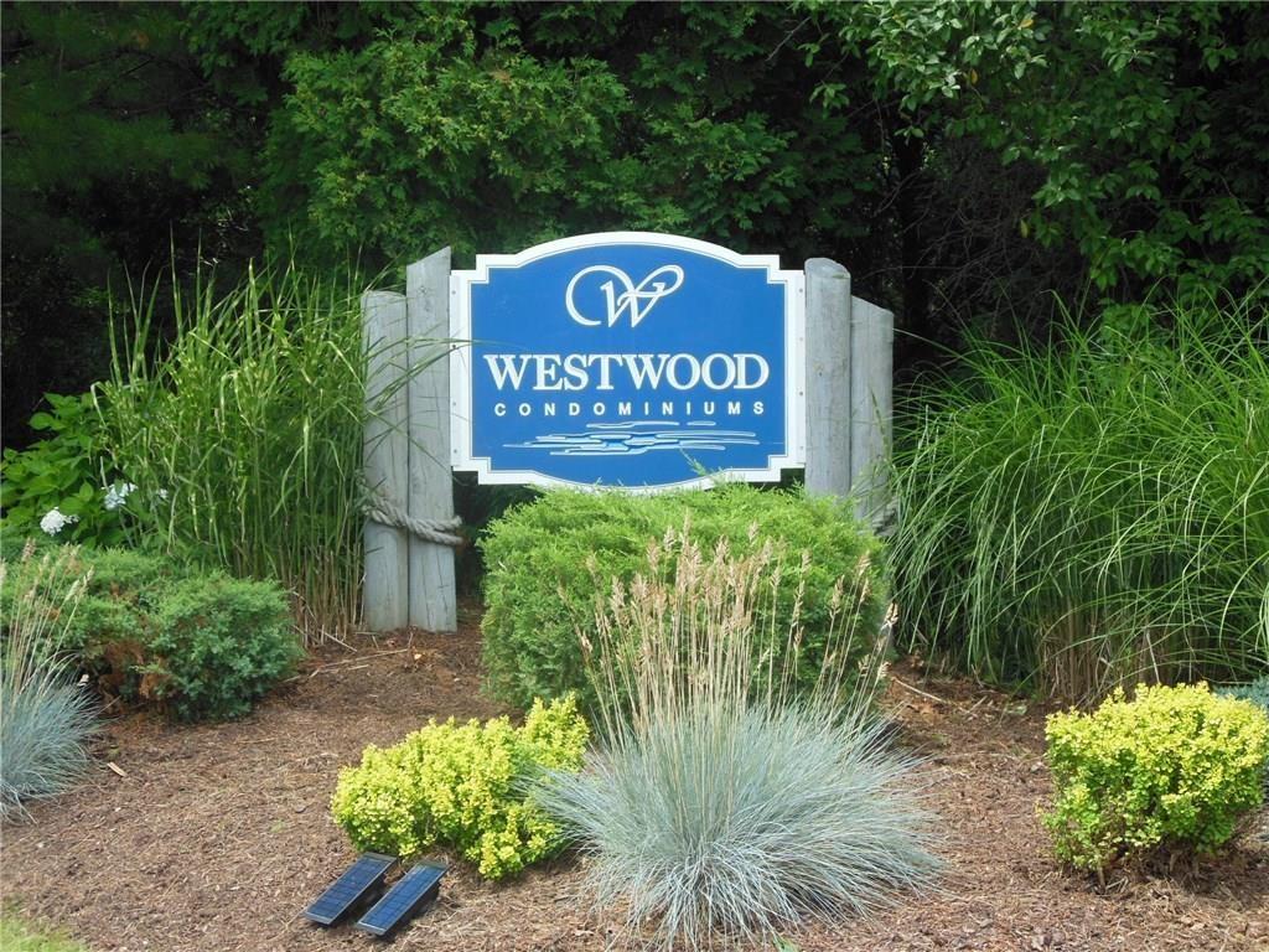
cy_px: 476
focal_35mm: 57
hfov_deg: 33.8
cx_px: 634
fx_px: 2090
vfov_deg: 25.7
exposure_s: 1/200
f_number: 4.1
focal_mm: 10.2
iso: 125
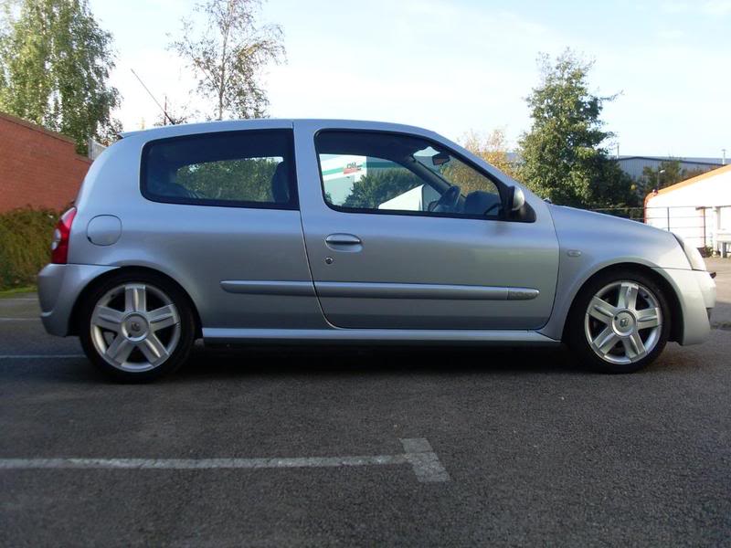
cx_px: 366
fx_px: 802
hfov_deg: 49.0
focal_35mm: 38
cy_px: 274
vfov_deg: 37.7
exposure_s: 1/90
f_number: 7.7
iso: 80
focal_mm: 6.3
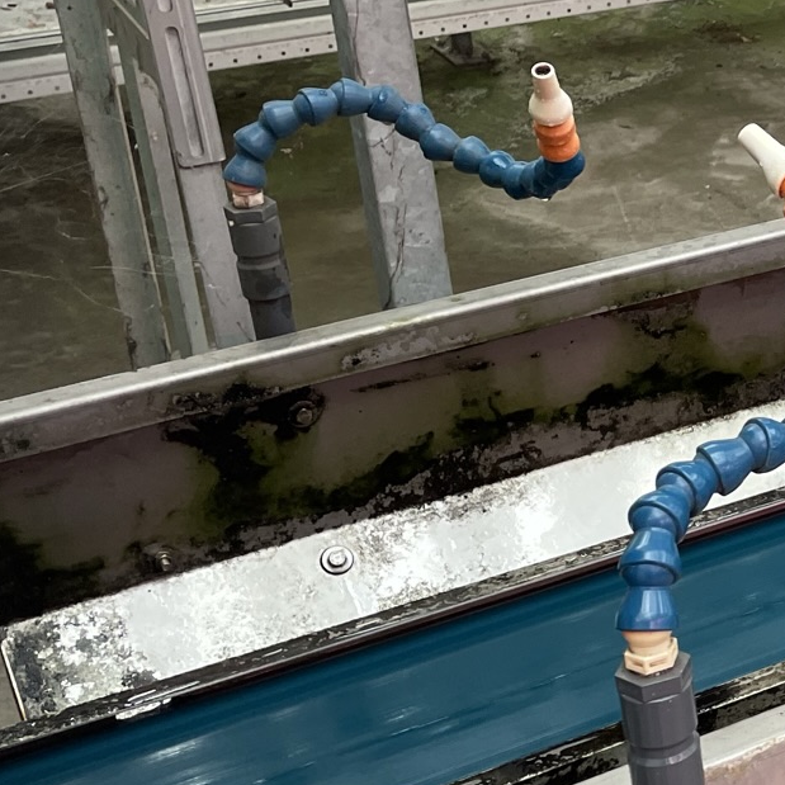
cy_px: 353
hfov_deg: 19.7
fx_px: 1950
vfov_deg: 22.8
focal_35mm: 76
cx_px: 1190
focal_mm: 4.2
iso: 100
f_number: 1.6
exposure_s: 1/121
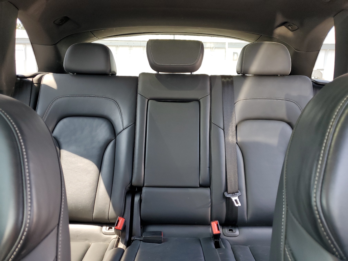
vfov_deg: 53.1
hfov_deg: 67.3
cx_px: 174
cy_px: 130
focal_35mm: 26
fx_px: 261
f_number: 1.5
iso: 67
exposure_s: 1/120
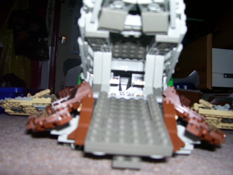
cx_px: 116
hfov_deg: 54.0
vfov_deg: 41.8
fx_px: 229
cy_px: 88
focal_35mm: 34
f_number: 2.7
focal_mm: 5.6
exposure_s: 1/60
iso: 125
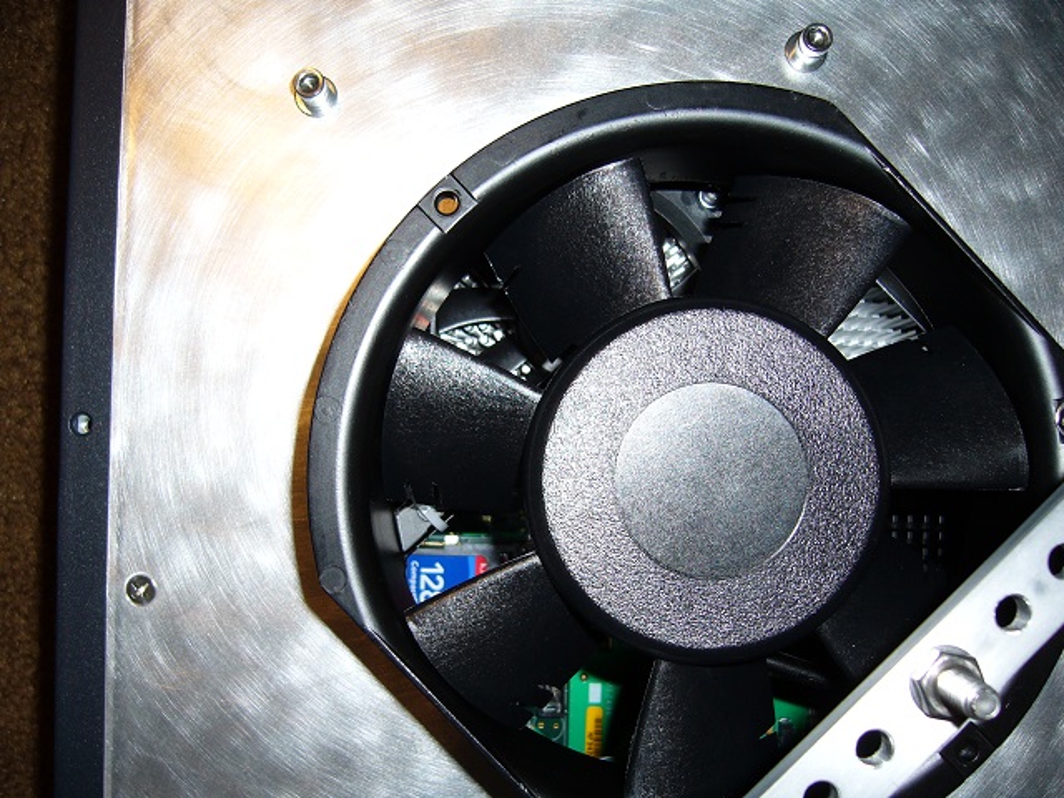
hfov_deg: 52.6
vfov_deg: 40.7
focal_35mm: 35
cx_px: 532
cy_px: 399
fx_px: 1076
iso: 80
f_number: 2.8
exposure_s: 1/30
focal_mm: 5.8
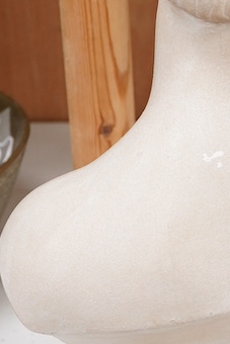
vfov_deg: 17.2
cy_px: 128
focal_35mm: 119
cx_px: 255
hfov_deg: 11.4
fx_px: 1139
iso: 1250
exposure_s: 1/125
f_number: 8
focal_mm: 30
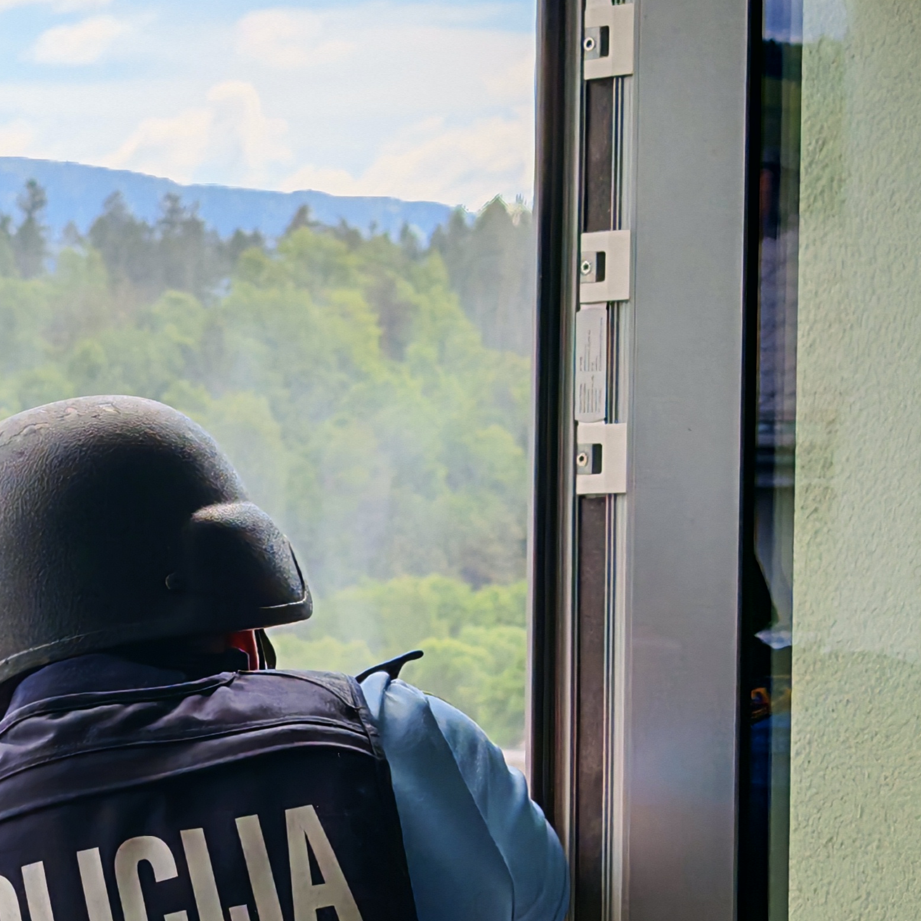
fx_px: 3913
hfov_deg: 13.1
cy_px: 782
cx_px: -179
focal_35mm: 130
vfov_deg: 13.3
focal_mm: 6.83
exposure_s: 1/700
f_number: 2
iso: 50
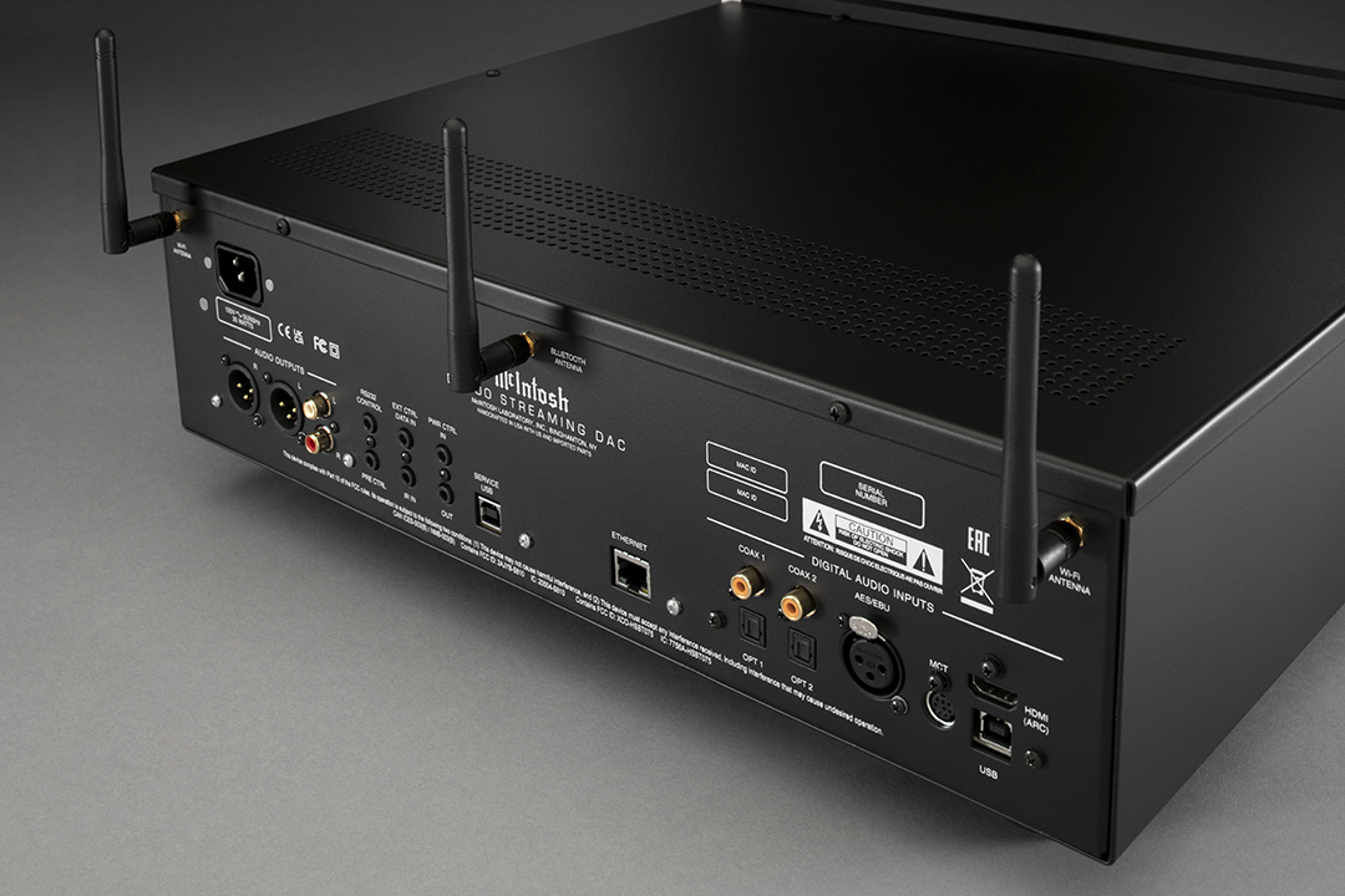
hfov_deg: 43.6
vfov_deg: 29.9
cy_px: 448
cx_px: 672
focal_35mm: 45
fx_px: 1681
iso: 200
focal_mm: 45
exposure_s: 1/100
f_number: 18
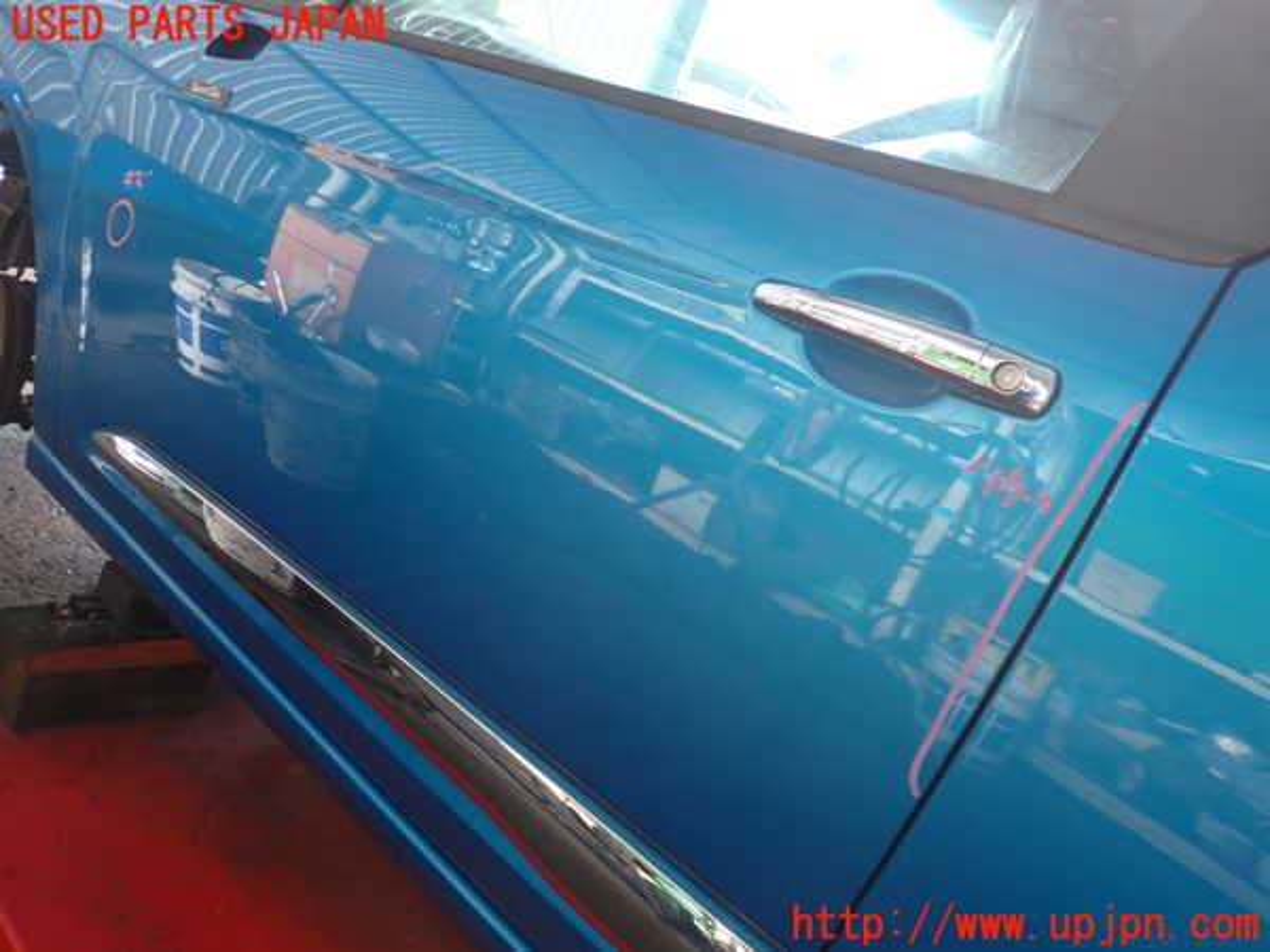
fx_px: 1101
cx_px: 635
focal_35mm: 30
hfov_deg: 60.0
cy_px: 476
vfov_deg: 46.8
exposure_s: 1/60
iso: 200
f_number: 2.3
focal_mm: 5.4
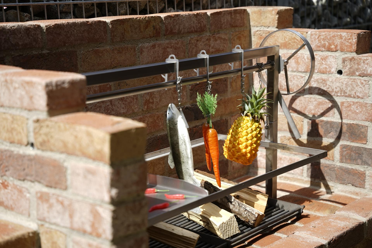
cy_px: 124
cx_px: 186
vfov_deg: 19.5
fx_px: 723
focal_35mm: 70
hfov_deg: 28.8
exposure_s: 1/640
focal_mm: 70
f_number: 2.8
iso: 50
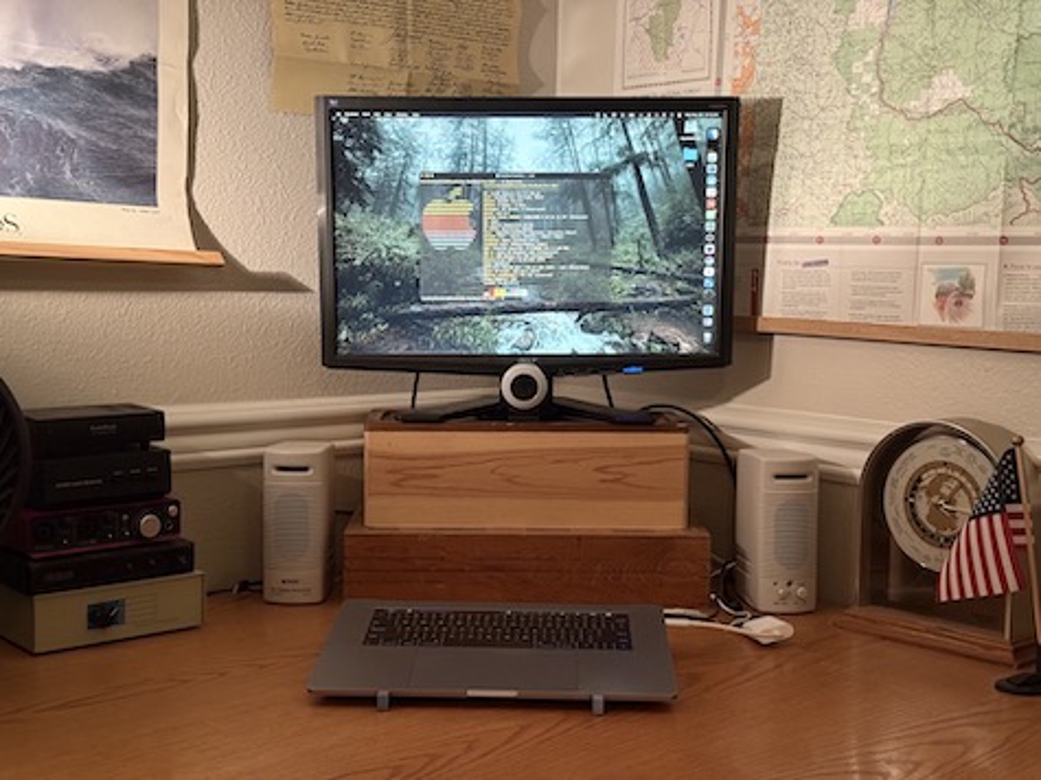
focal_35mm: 48
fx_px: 1443
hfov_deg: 39.7
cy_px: 390
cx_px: 520
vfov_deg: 30.3
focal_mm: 6.76
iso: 500
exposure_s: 1/30
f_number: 1.78
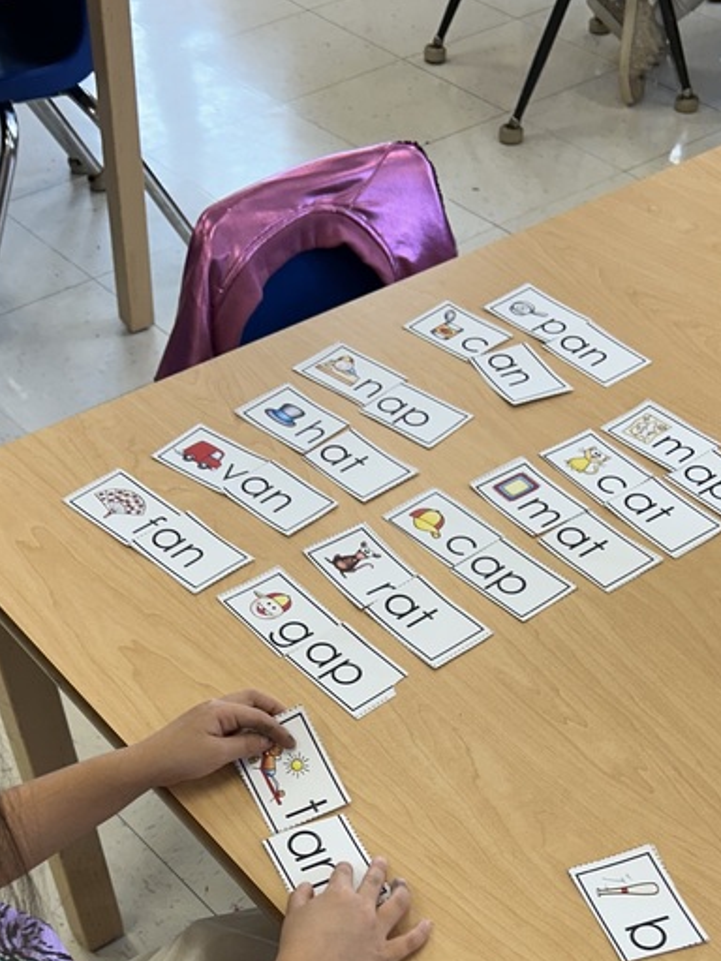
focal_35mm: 52
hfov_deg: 28.0
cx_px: 406
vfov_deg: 34.4
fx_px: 1444
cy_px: 893
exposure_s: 1/120
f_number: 1.5
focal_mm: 5.7
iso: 64
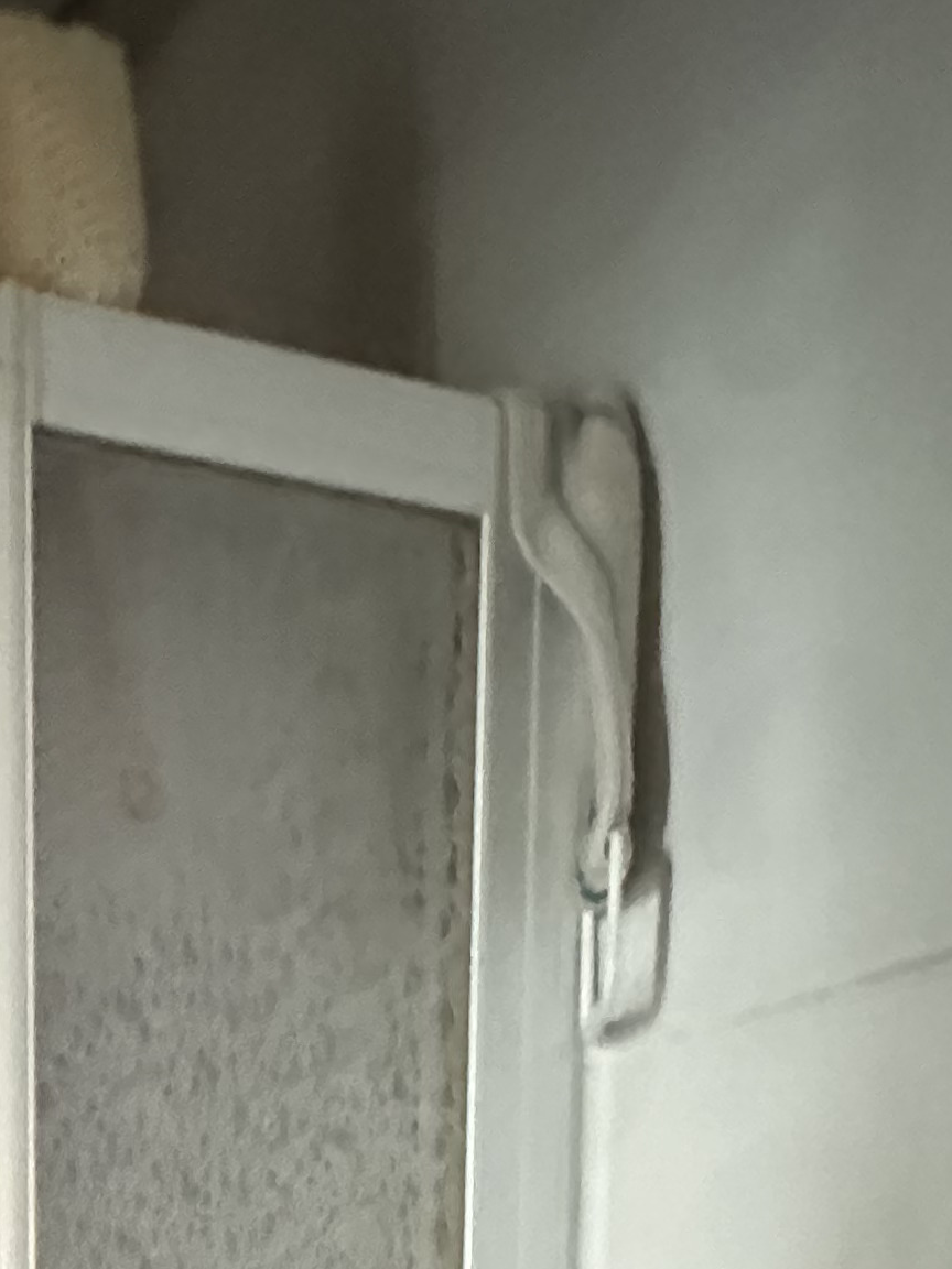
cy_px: 1788
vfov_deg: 28.8
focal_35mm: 49
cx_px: -439
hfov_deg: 24.0
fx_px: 1797
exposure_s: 1/25
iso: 1250
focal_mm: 2.22
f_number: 2.2
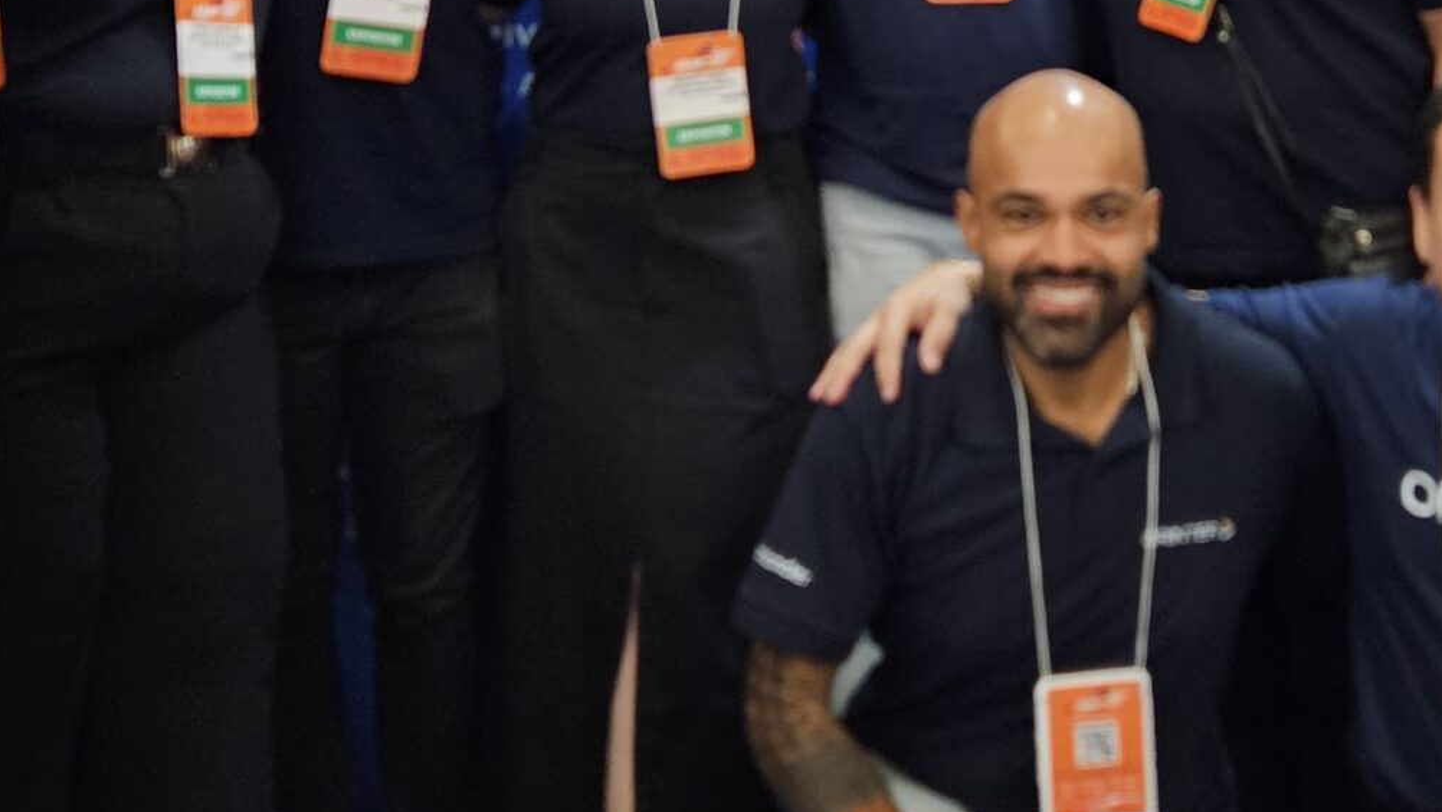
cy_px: -91
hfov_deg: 32.4
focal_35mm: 64
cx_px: 1009
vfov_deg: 18.1
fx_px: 2448
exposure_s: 1/120
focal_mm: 5.4
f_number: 1.8
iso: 500
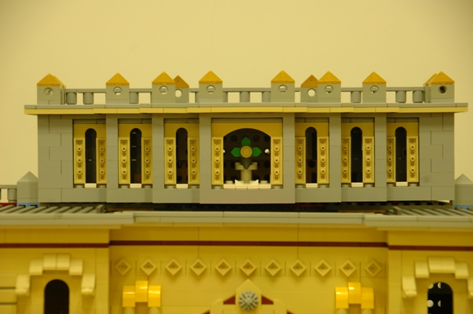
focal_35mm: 150
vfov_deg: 9.1
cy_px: 157
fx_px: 1969
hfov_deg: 13.7
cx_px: 236
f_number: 5.6
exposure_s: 1/3
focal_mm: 100
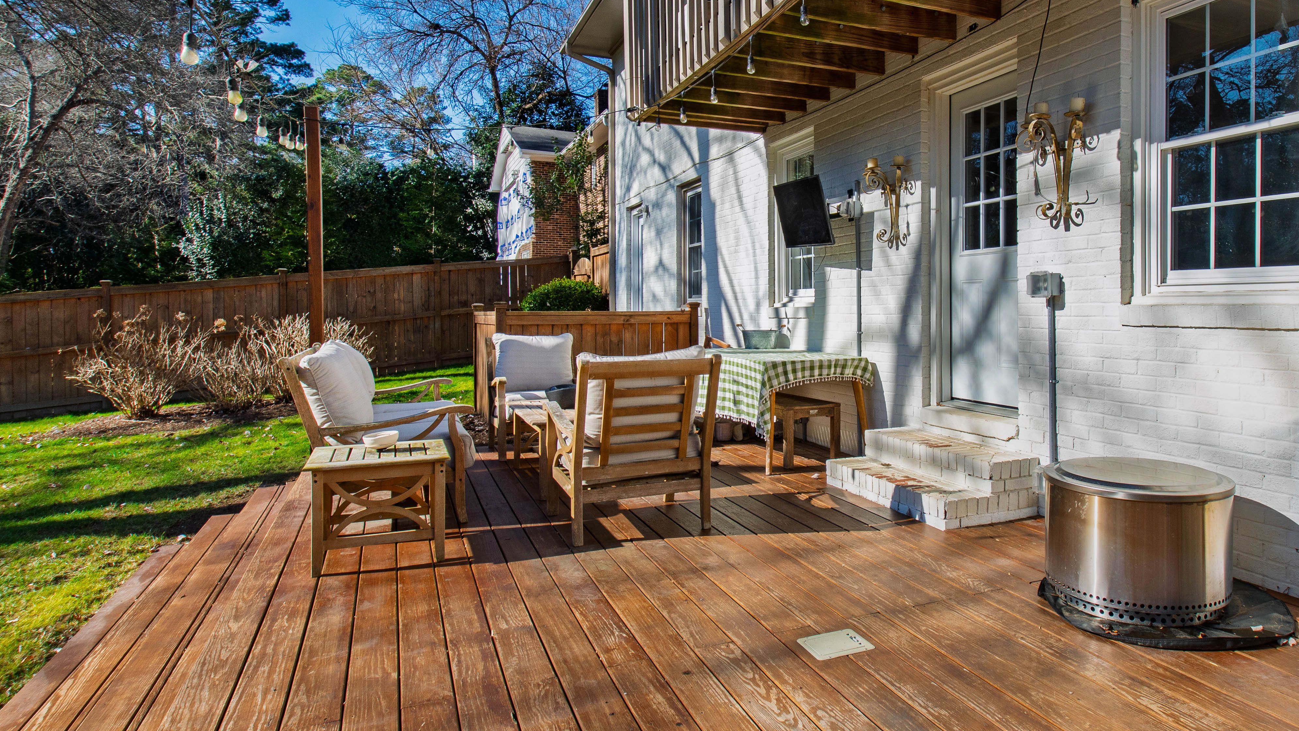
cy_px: 273
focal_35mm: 22
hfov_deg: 79.9
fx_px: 758
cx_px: 799
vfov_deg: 50.9
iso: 100
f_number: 8
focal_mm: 10
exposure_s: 1/200
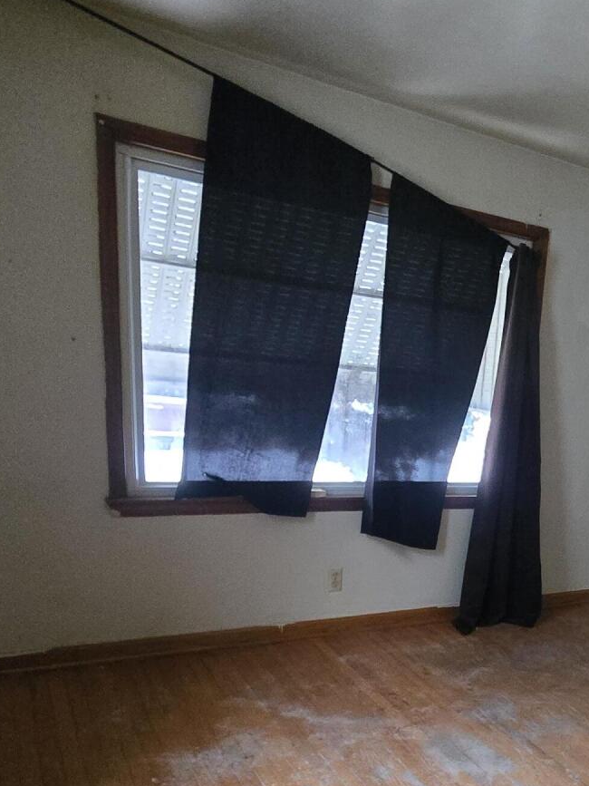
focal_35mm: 30
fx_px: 681
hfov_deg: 42.6
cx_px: 539
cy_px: 566
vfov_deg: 57.6
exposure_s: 1/60
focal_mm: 2.2
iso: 1250
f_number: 2.2
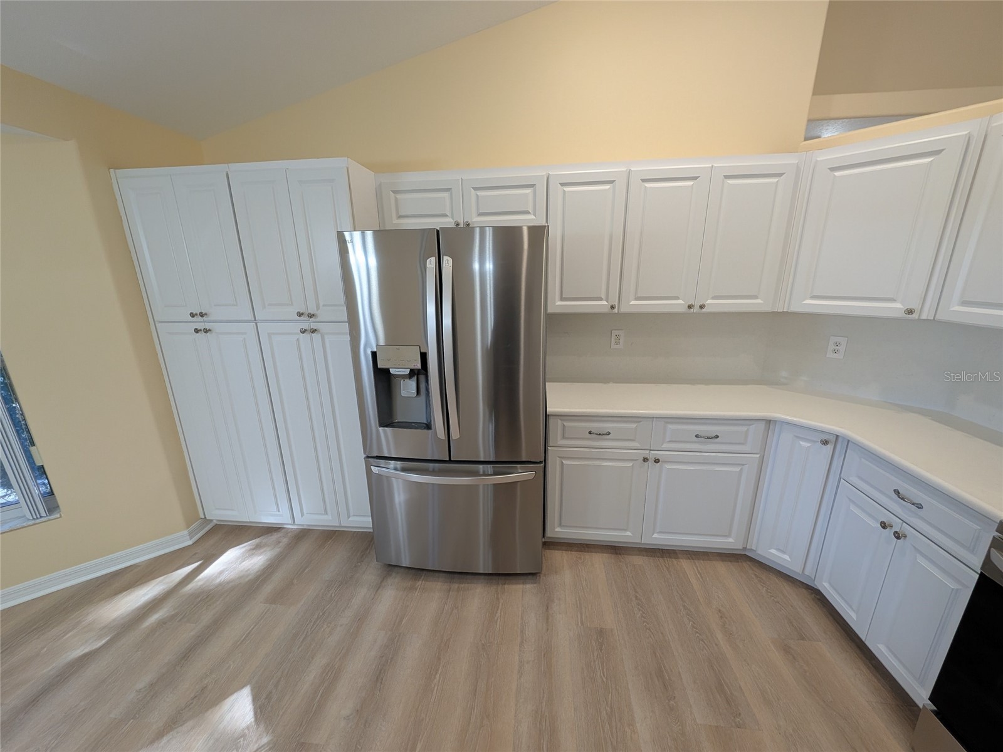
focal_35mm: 12
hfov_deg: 110.5
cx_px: 502
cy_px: 376
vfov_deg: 94.5
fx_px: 348
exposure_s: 1/120
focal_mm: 2.23
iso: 235
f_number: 1.95
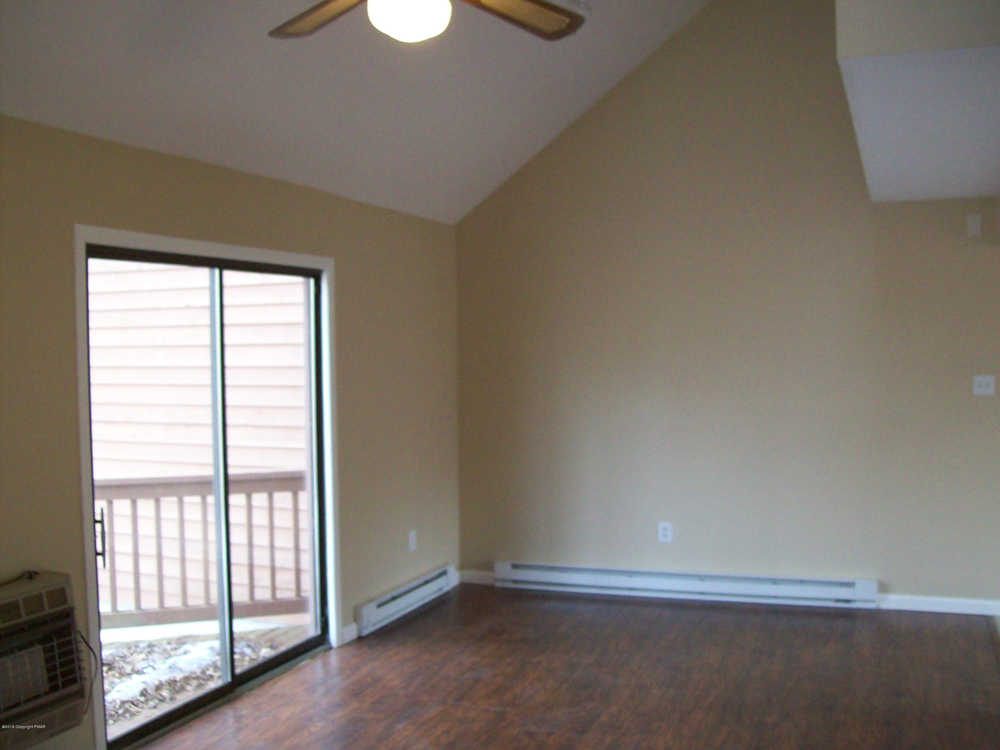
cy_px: 375
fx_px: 1040
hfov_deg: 51.4
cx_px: 500
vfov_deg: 39.7
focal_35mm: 36
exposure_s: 1/43.9
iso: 160
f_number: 2.7
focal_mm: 6
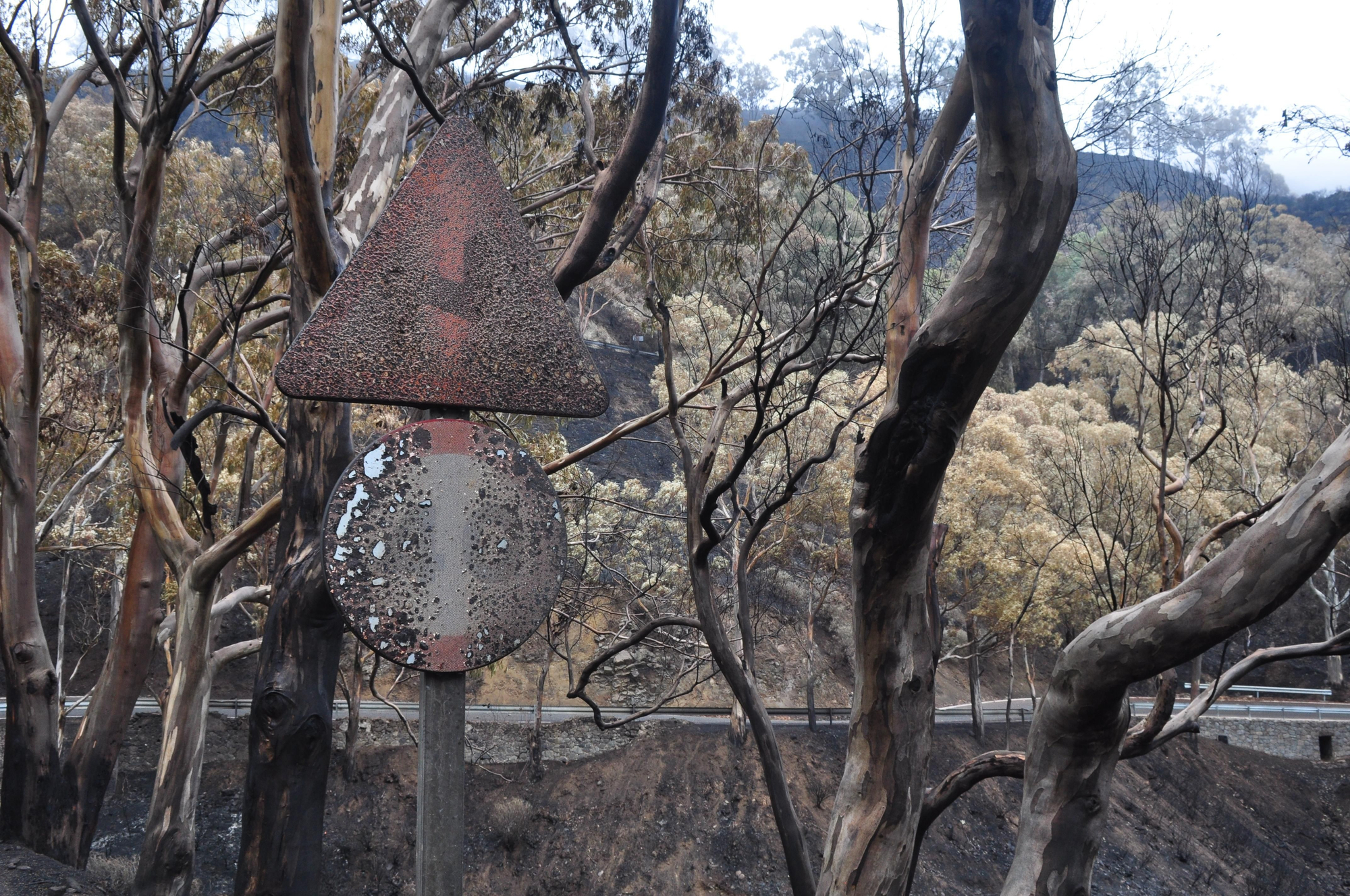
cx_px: 675
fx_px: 1124
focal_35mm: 30
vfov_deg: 43.5
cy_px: 448
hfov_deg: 62.0
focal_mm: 20
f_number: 10
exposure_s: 1/60
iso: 400
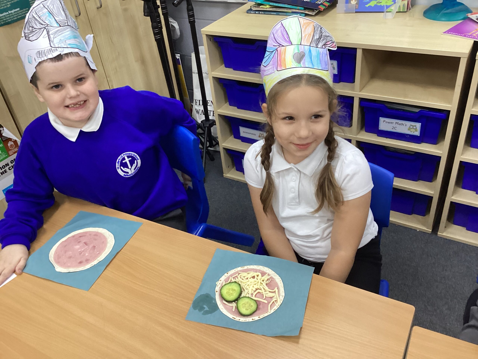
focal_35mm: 31
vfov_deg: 45.4
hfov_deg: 58.4
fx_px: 428
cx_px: 239
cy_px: 180
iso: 250
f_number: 2.4
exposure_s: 1/60
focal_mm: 3.3
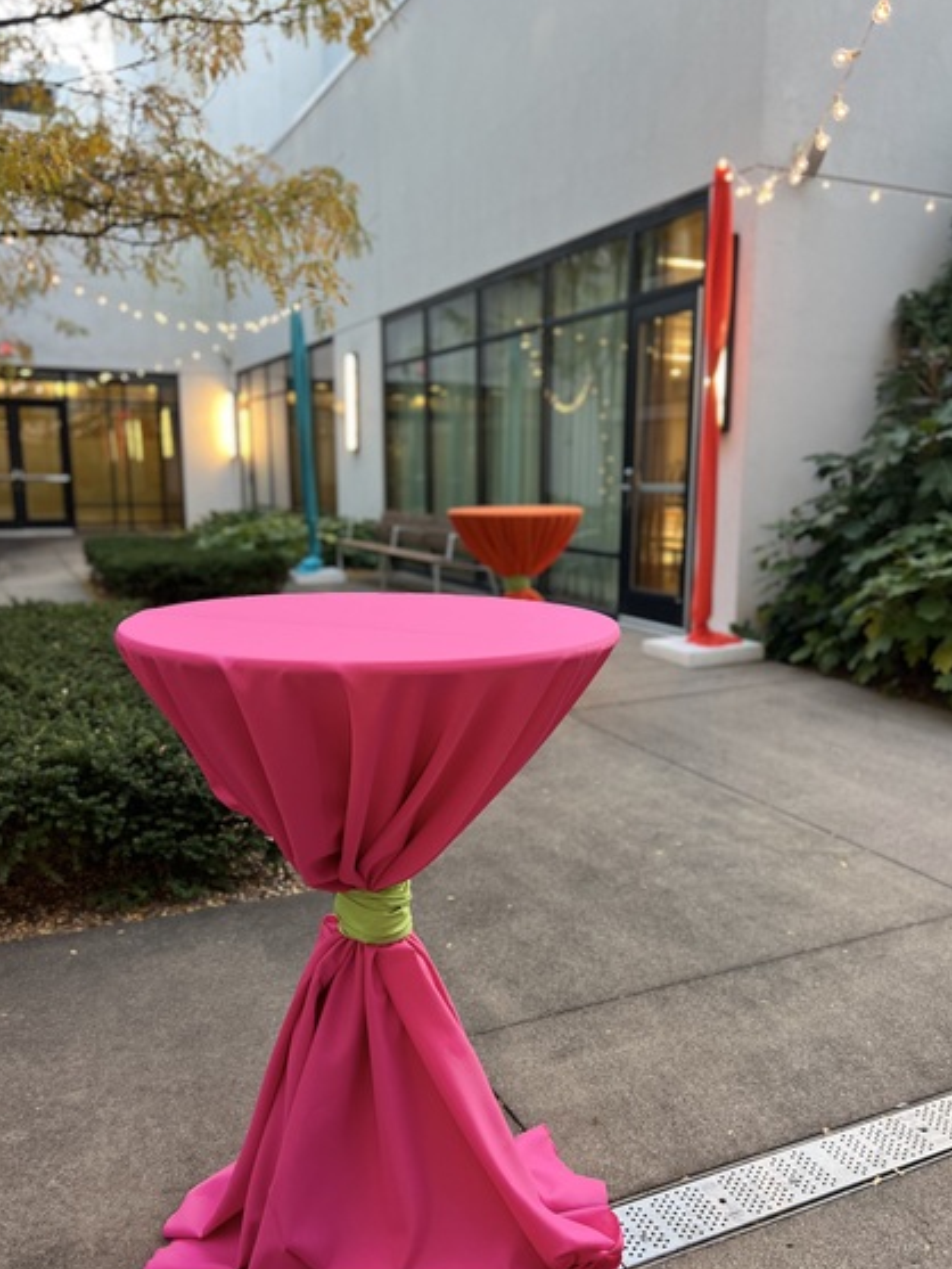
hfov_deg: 49.8
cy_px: 665
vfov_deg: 63.4
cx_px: 485
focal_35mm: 28
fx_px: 1026
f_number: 1.5
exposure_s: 1/120
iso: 125
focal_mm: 5.7
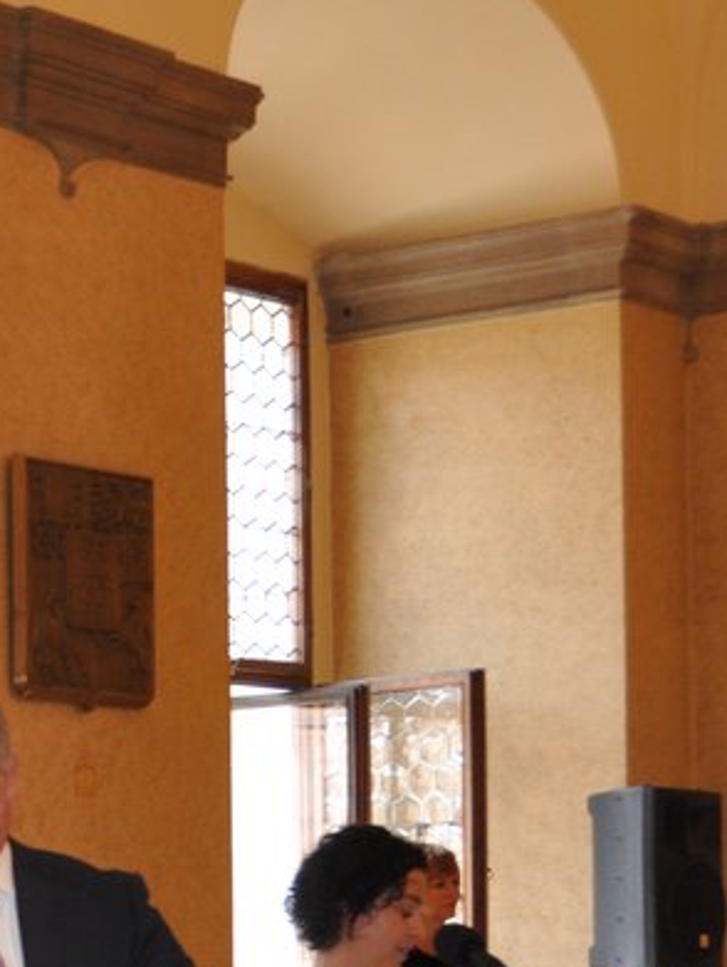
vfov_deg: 18.2
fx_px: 2963
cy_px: 862
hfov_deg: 13.0
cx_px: -467
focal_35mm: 106
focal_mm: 24
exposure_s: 1/125
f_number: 3.8
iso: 640
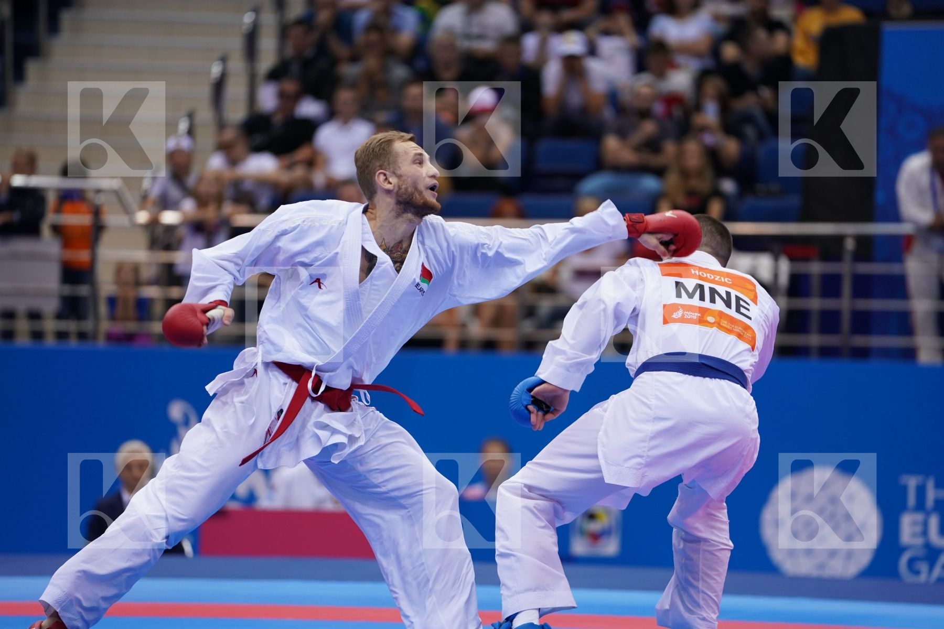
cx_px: 472
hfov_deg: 10.3
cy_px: 314
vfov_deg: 6.9
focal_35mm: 200
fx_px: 5244
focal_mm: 200
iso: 1250
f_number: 2.8
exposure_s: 1/1000
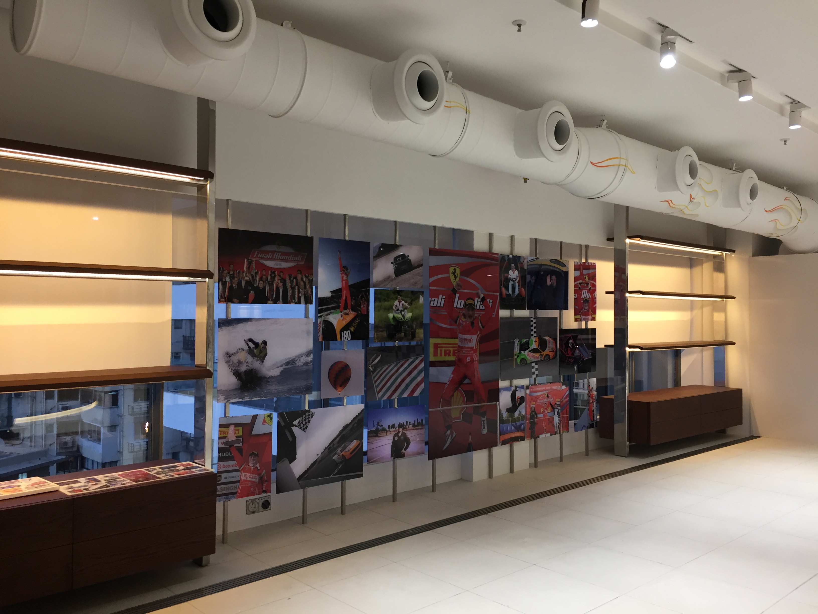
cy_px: 307
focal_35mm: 29
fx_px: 685
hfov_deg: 61.7
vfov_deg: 48.2
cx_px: 409
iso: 100
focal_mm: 4.15
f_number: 2.2
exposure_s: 1/33
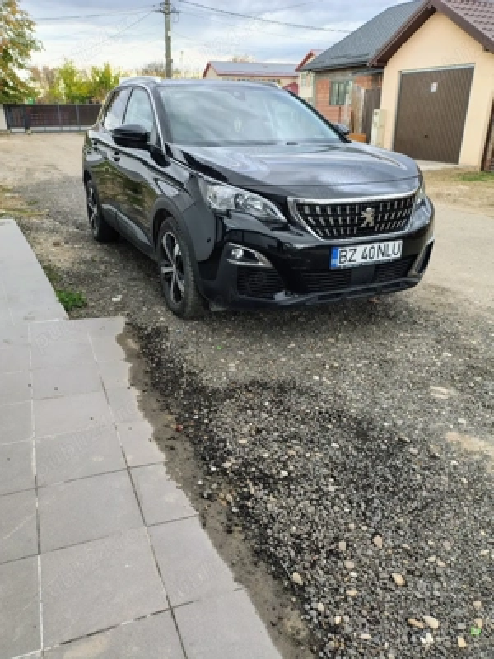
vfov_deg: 69.4
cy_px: 330
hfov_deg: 54.9
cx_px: 247
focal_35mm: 25
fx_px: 476
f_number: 1.7
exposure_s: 1/50.3
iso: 195
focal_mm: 4.71
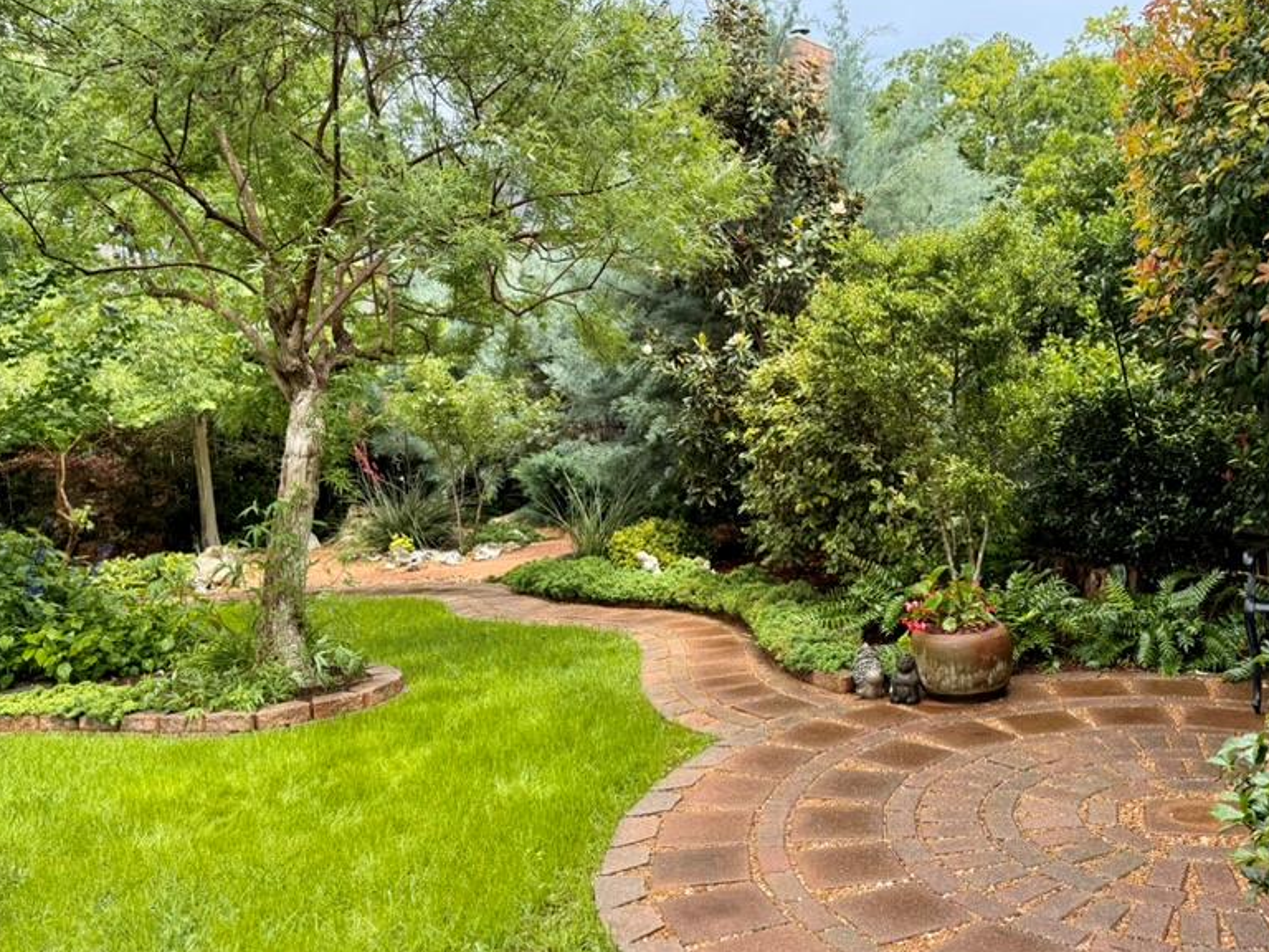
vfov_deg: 44.1
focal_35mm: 32
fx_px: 1173
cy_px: 428
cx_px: 732
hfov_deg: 56.6
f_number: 1.78
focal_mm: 6.76
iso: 100
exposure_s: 1/1653
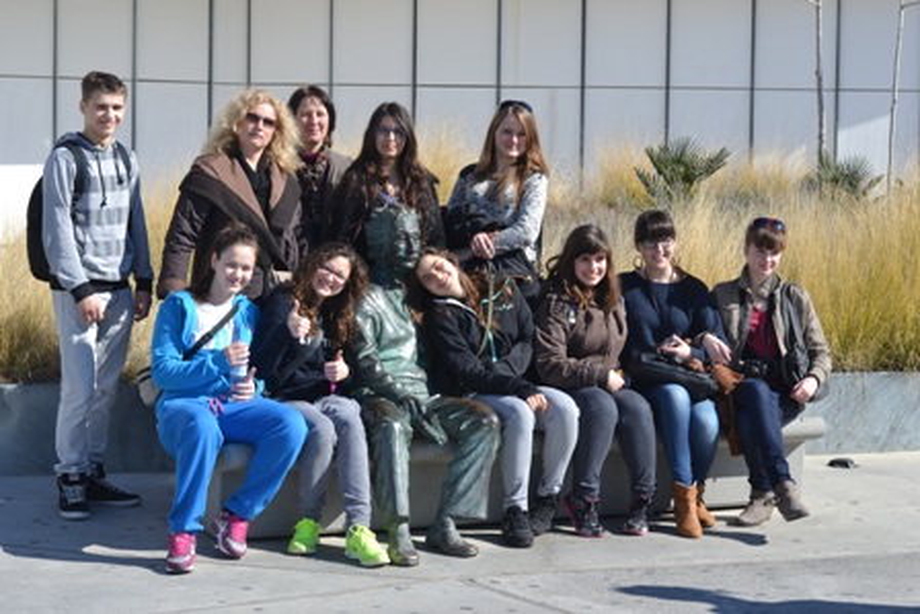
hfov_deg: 27.0
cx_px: 460
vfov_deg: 18.2
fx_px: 1917
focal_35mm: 75
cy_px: 307
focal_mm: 50
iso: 100
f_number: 7.1
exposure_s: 1/200
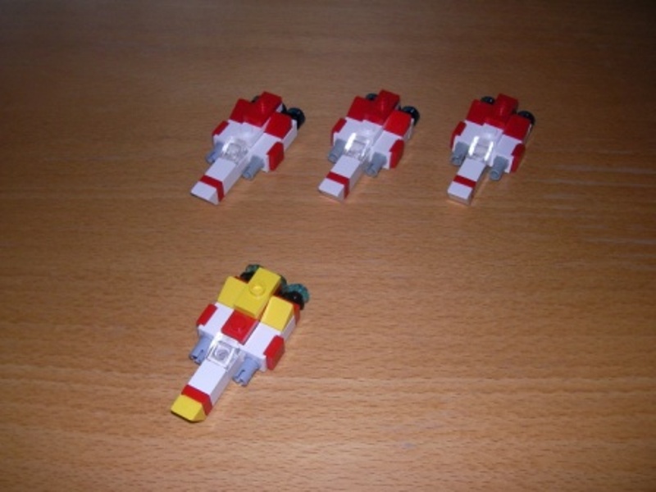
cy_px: 246
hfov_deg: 49.0
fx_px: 720
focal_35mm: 38
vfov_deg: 37.7
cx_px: 328
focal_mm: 6.3
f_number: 6.6
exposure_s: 1/30
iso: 100
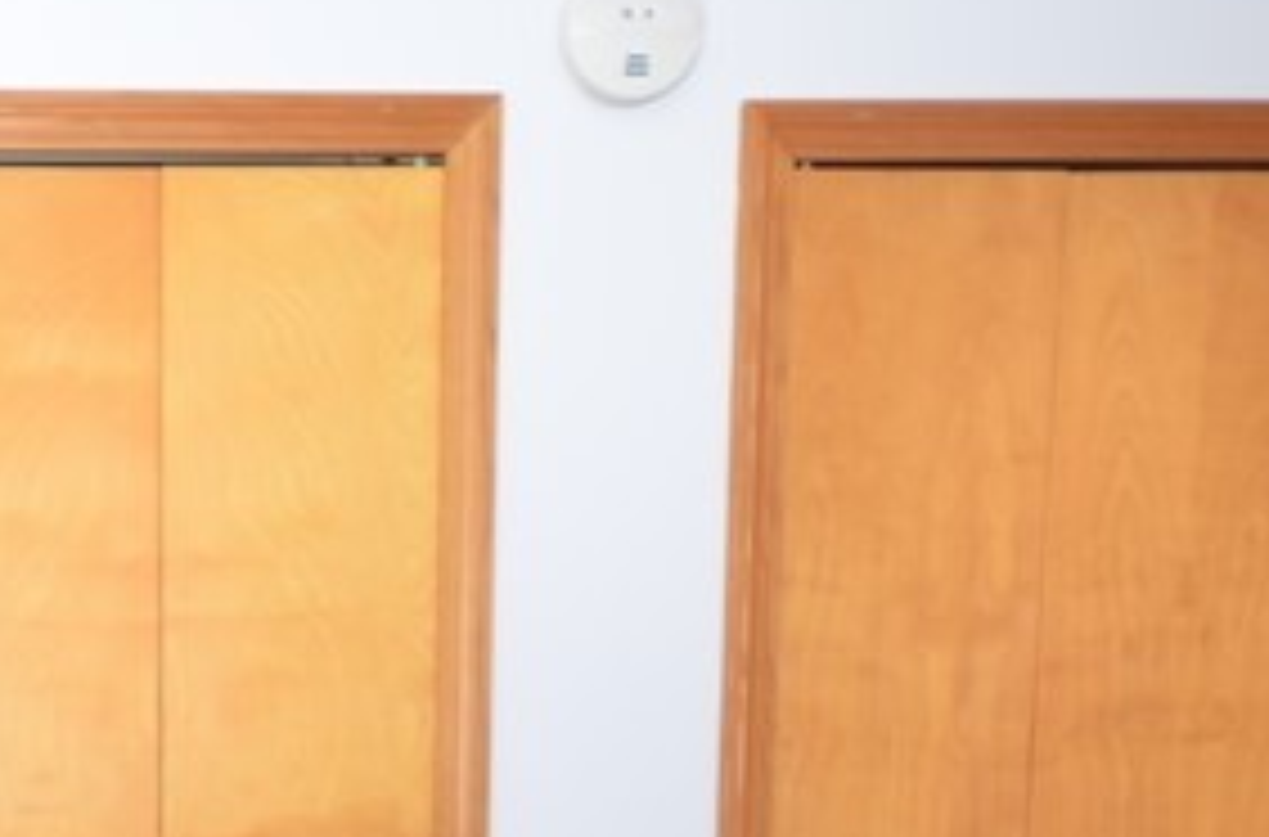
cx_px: -88
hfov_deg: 31.2
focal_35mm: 58
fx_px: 2038
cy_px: 1123
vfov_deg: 20.9
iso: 200
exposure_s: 1/60
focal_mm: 10
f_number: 5
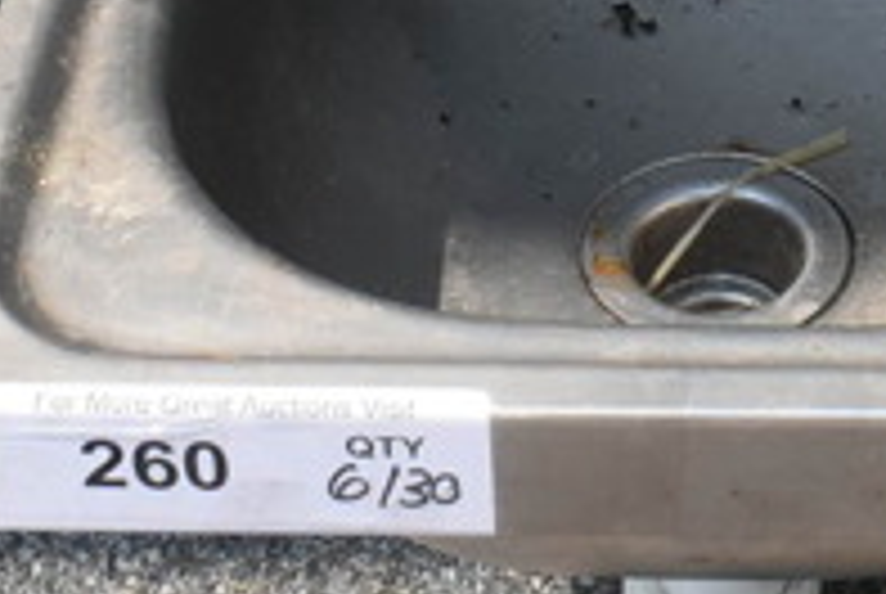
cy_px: -335
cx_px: 670
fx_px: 3081
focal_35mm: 125
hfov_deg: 16.3
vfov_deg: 10.6
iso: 200
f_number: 7.1
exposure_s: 1/400
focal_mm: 18
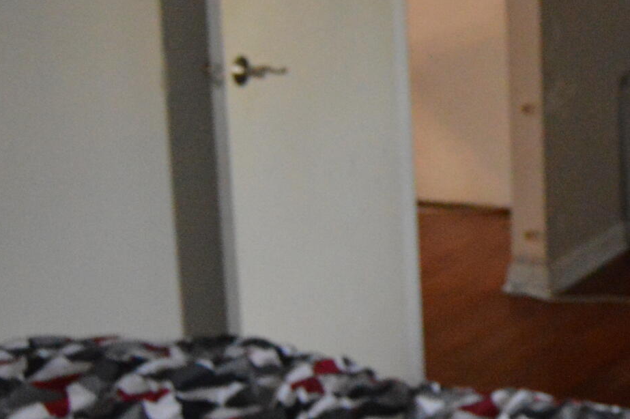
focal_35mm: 93
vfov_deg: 14.7
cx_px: 736
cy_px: 133
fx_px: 1620
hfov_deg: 20.7
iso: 3200
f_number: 3.5
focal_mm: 19
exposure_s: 1/60
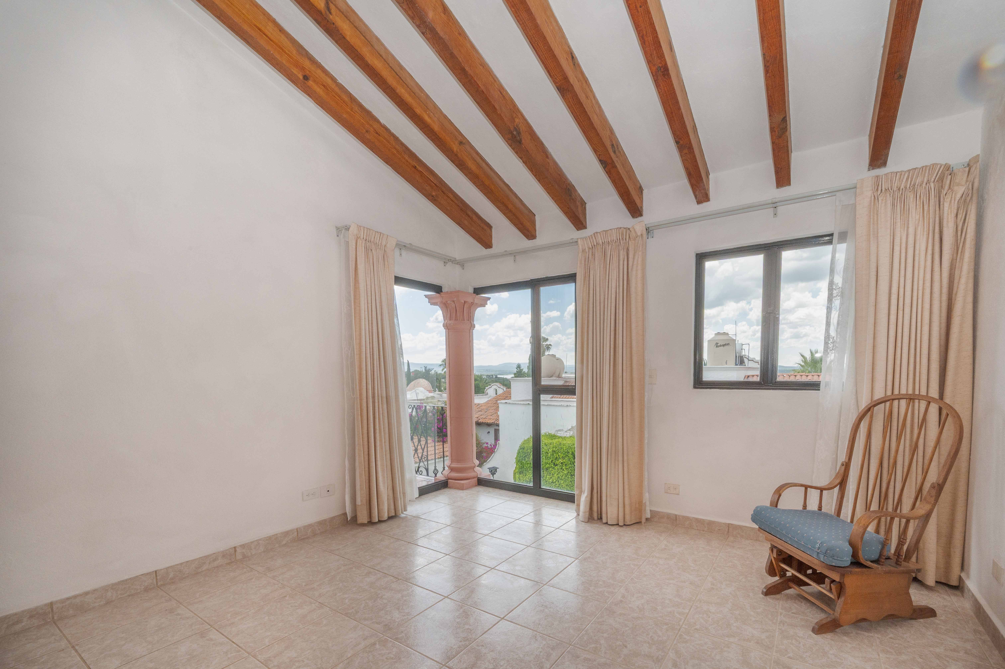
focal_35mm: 14
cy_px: 334
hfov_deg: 104.3
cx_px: 502
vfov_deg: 81.1
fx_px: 391
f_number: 20
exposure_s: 1/60
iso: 400
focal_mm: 14
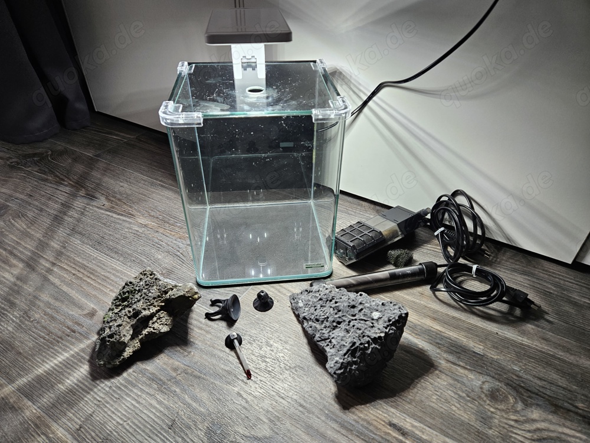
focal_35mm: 23
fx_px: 392
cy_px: 222
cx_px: 295
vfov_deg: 58.9
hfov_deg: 73.9
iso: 125
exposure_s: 1/100
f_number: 1.8
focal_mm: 5.4
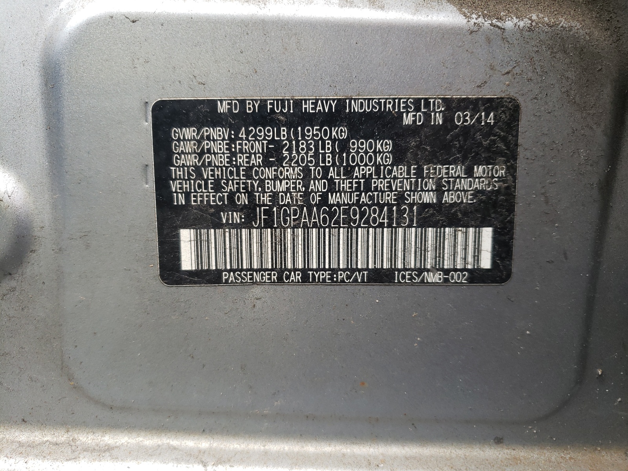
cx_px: 314
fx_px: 472
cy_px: 236
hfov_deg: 67.3
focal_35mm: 26
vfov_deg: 53.1
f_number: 1.5
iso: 77
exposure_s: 1/120
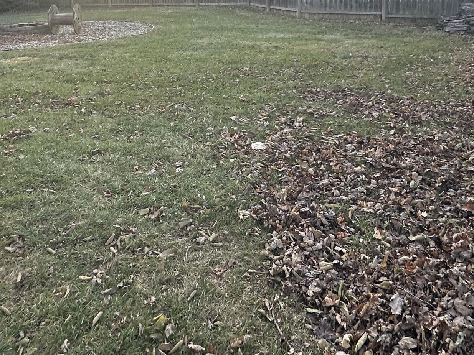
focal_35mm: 34
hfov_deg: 53.9
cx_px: 213
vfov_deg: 38.3
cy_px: 22
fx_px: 466
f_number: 2.2
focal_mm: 2.22
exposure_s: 1/144
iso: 40
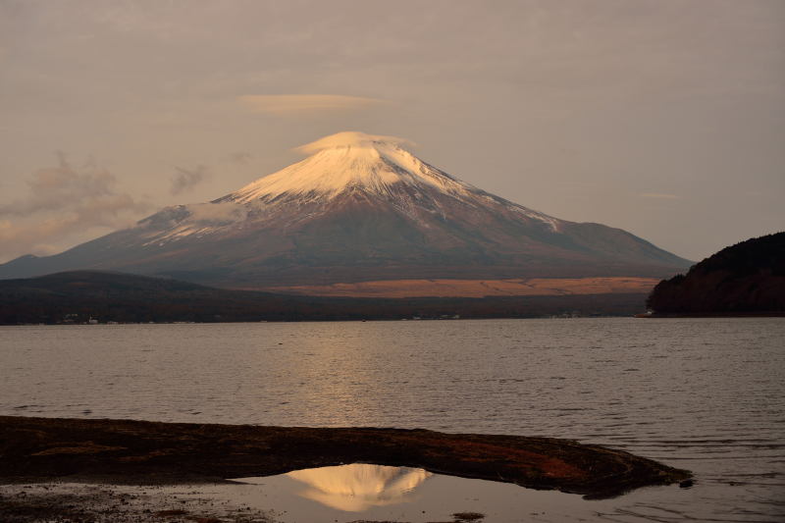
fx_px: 1046
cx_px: 392
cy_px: 262
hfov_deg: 41.1
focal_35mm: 48
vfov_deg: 28.1
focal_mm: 48
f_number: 4.2
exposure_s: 1/160
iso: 100
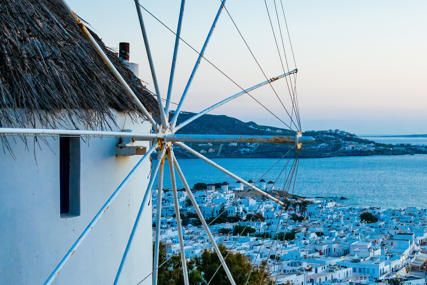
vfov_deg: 19.2
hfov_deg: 27.2
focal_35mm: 71
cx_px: 405
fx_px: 842
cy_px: 101
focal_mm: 32
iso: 1600
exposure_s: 1/125
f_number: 5.6
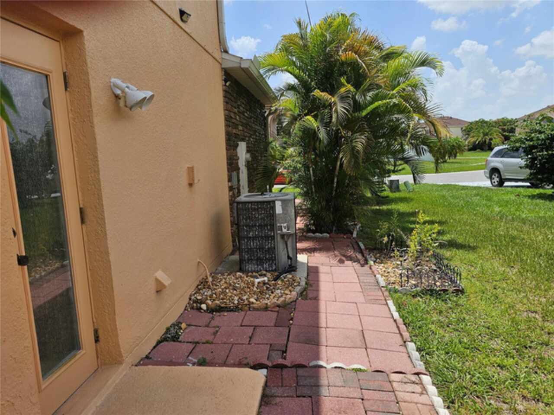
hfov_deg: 73.9
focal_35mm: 23
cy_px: 208
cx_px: 277
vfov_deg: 58.9
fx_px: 368
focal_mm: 6.3
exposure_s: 1/775
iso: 10
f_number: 1.7
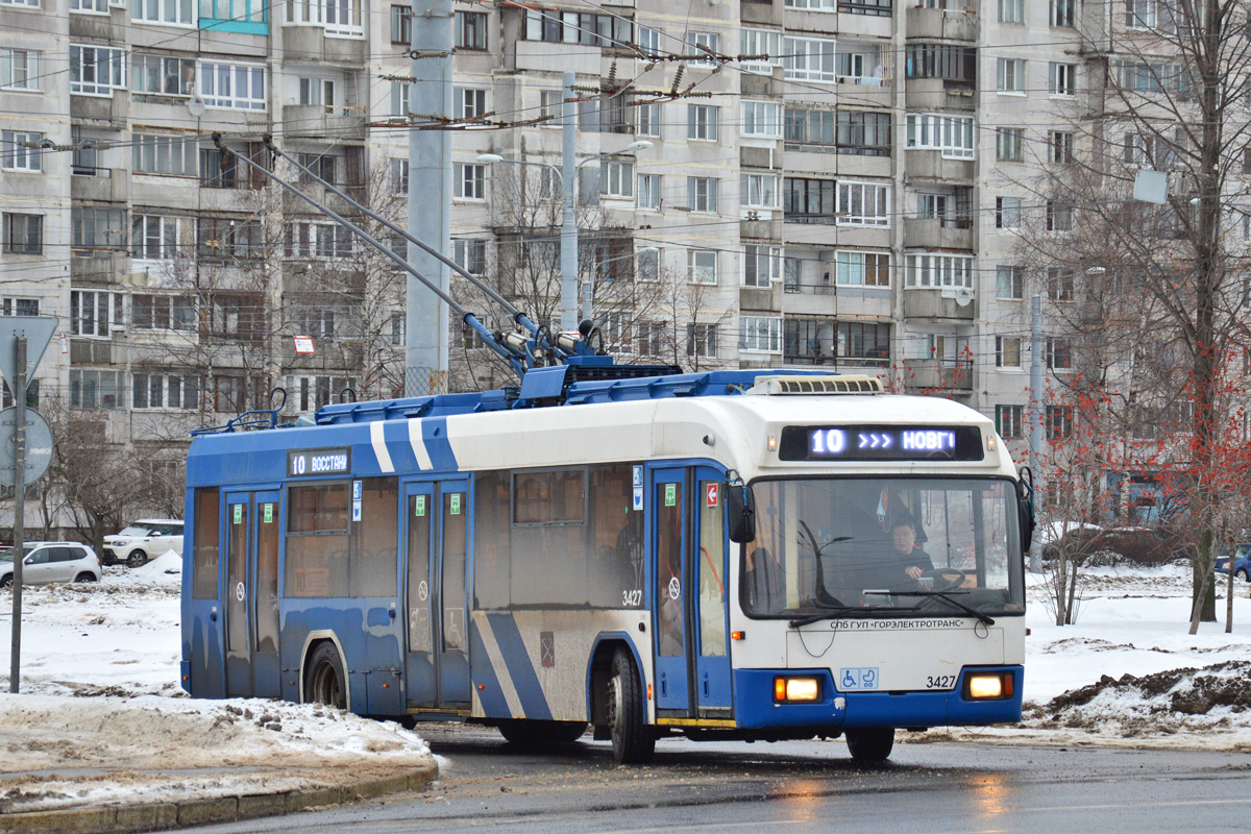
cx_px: 626
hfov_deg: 16.1
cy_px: 417
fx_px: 4430
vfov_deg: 10.8
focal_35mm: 128
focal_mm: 85
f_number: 5.6
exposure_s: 1/160
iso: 400
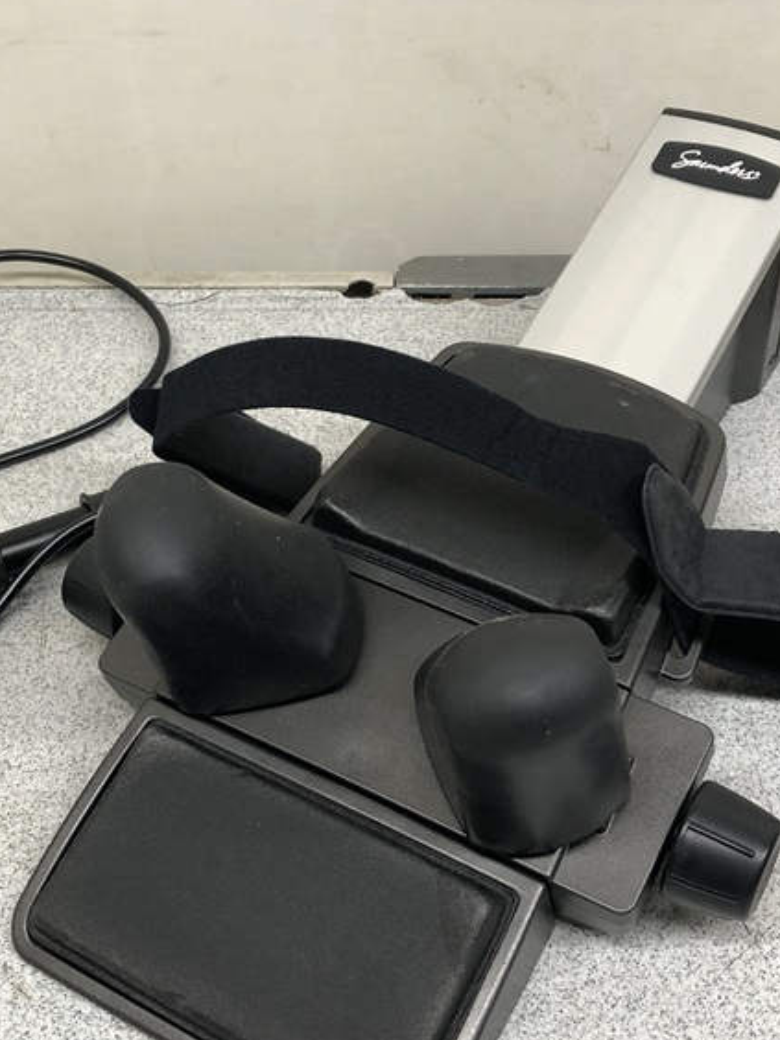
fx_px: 1502
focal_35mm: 50
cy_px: 537
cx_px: 352
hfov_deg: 29.1
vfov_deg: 38.2
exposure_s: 1/30
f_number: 1.8
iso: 25
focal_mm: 3.99
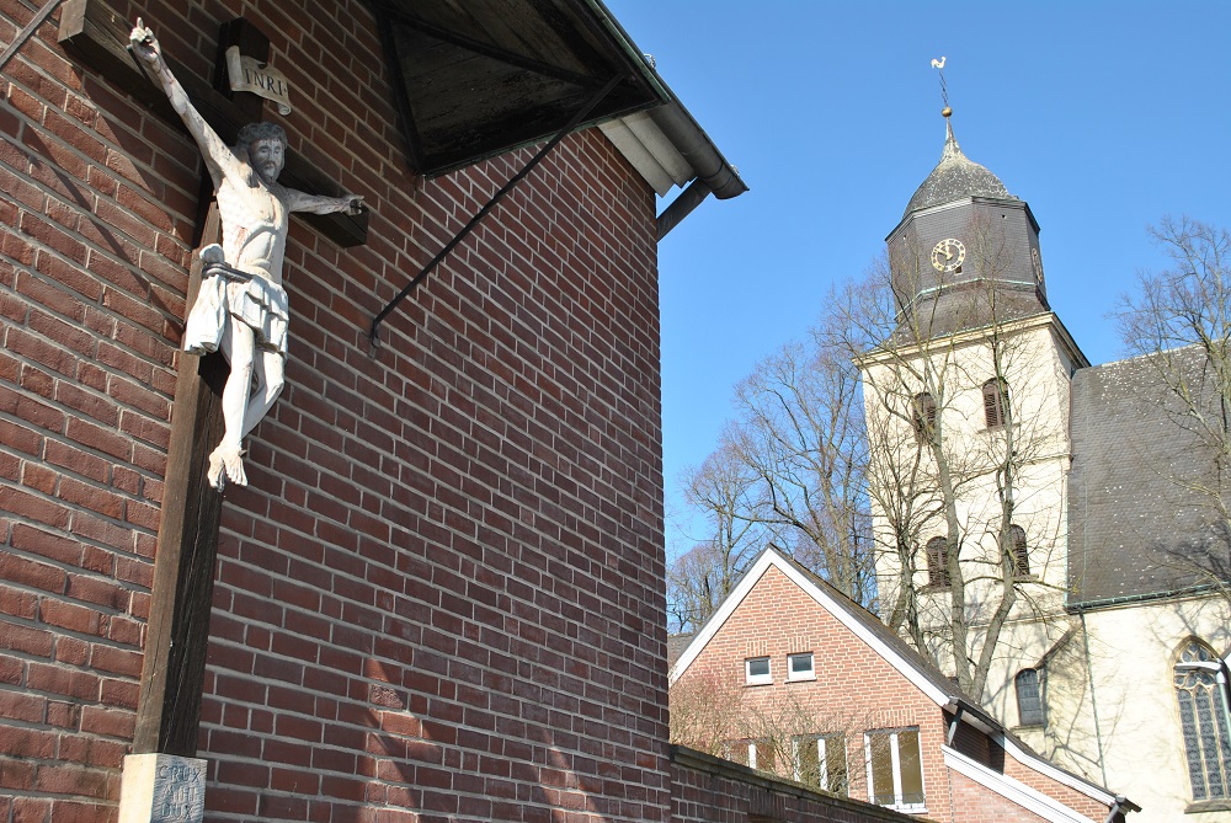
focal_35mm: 39
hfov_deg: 49.5
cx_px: 616
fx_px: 1335
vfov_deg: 34.3
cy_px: 412
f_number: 7.1
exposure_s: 1/200
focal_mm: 26
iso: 100
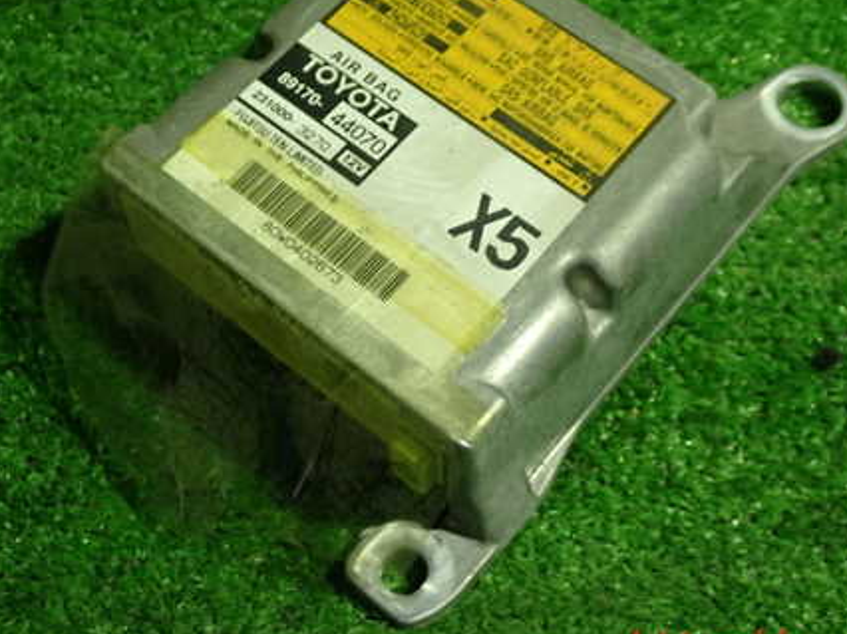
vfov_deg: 23.6
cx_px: 485
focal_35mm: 62
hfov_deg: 31.2
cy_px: 229
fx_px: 1516
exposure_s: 1/40
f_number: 2.9
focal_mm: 7.84
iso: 400
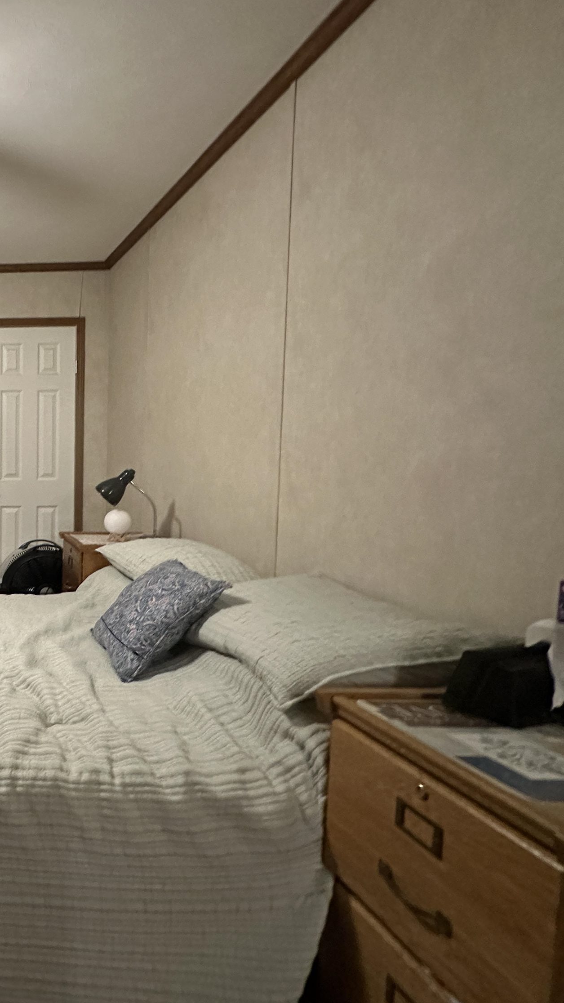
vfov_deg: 83.8
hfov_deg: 40.5
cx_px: -87
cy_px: 487
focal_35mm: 21
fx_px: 558
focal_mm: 2.22
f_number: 2.2
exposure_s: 1/60
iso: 1000
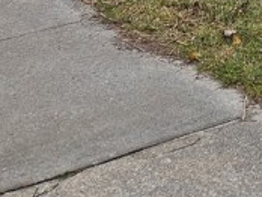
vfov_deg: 9.1
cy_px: -379
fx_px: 1023
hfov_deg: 13.2
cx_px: 462
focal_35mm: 135
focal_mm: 5.4
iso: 25
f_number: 1.8
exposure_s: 1/228
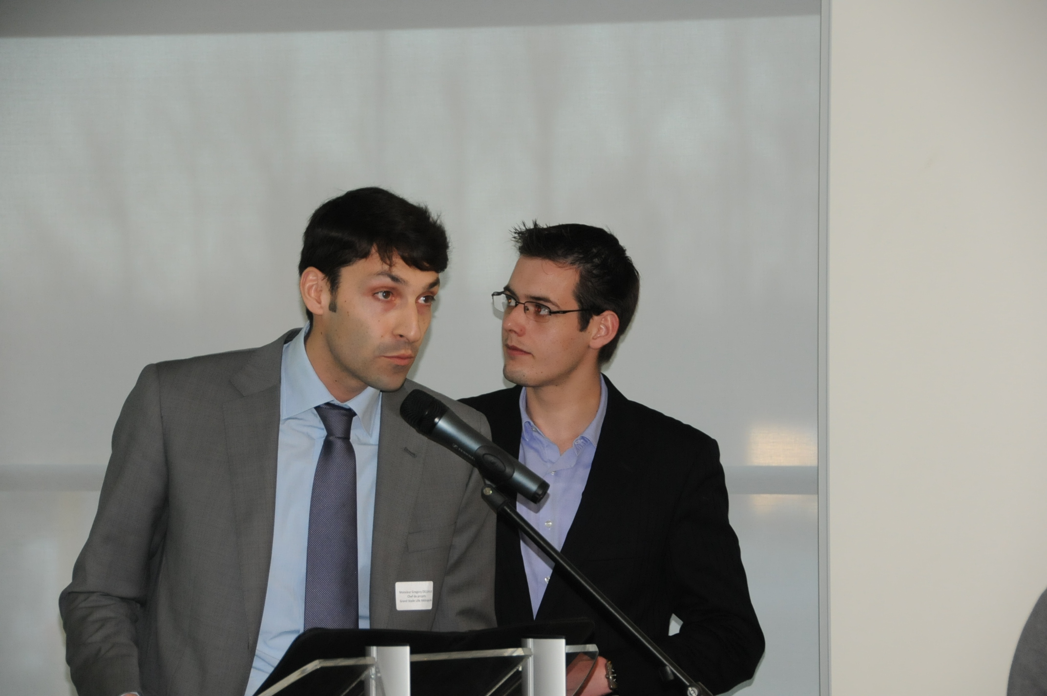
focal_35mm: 142
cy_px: 348
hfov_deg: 14.4
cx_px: 524
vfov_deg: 9.6
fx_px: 4139
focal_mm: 95
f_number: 5.3
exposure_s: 1/60
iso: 1250
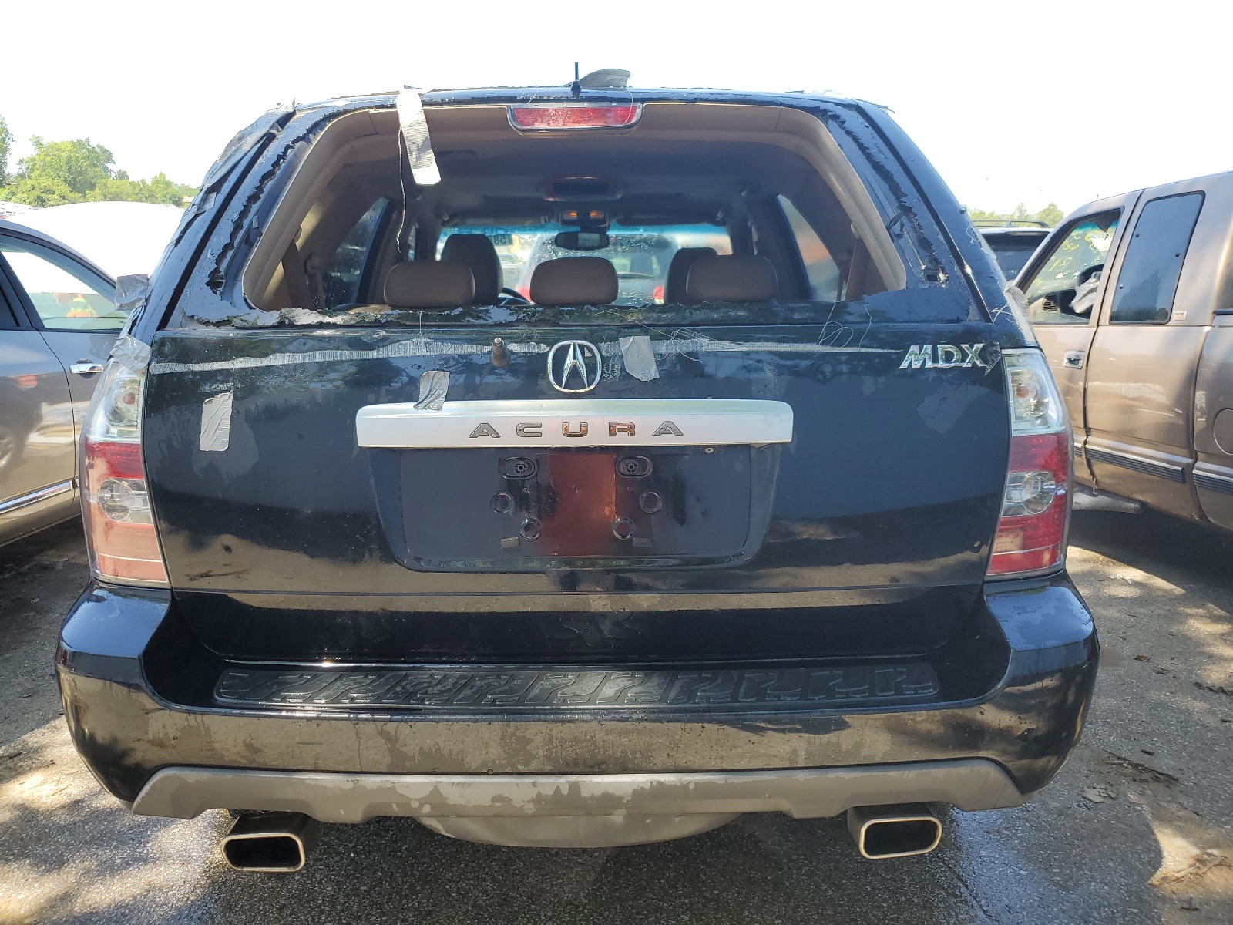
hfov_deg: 67.3
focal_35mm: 26
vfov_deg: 53.1
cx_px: 616
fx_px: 926
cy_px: 462
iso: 50
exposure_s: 1/556
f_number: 1.5
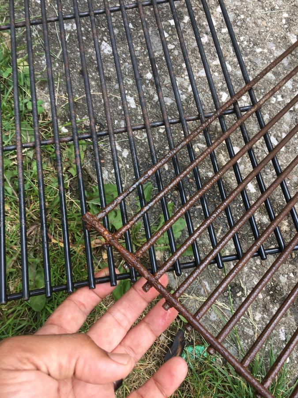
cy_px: 199
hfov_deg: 48.2
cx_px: 149
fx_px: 333
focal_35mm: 29
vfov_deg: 61.7
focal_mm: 4.15
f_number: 2.2
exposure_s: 1/60
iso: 32
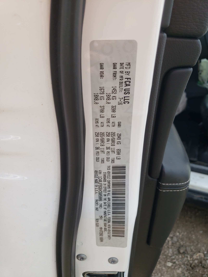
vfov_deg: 67.3
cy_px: 138
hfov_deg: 53.1
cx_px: 104
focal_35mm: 26
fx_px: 208
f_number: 1.5
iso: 50
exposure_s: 1/1000
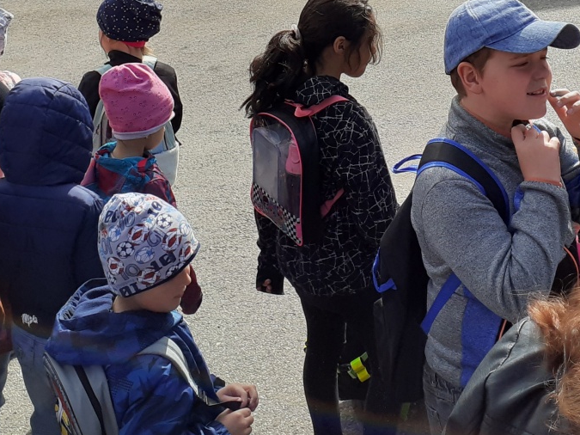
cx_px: 353
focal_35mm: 64
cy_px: -62
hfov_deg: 30.2
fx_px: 1072
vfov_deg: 21.6
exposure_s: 1/1339
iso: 40
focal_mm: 3.6
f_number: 1.9
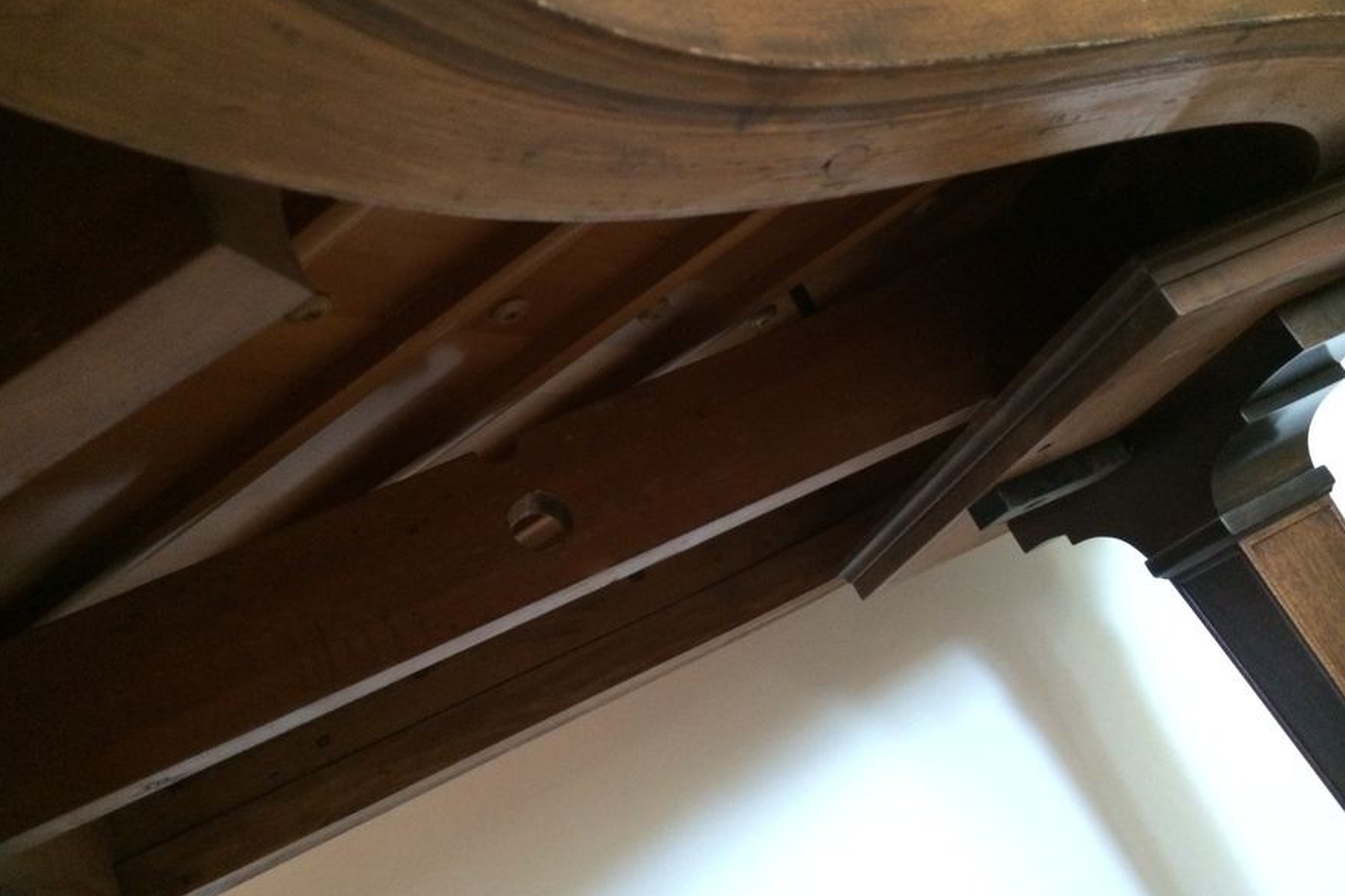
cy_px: 416
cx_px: 659
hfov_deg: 58.7
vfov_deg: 41.1
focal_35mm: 32
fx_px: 1195
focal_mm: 4.12
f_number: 2.2
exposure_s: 1/15
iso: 400
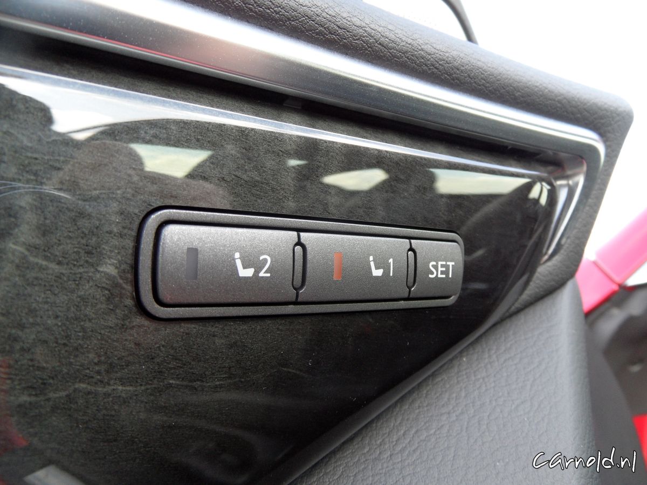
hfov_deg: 71.6
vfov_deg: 56.8
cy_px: 242
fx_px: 449
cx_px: 324
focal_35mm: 24
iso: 100
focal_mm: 3.9
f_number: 3.2
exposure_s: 1/60
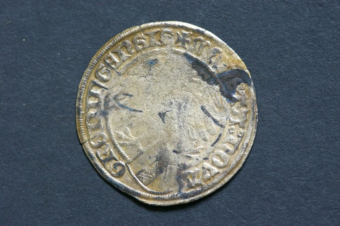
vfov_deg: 8.7
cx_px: 170
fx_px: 1486
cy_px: 113
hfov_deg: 13.1
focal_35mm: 158
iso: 200
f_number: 4
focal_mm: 105
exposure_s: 1/10
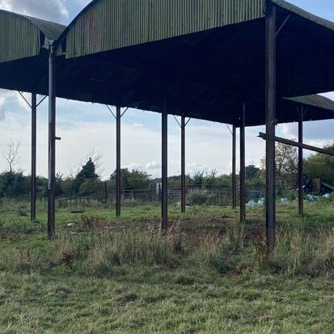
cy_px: 170
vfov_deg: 30.0
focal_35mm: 57
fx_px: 622
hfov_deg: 29.8
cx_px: 226
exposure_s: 1/2755
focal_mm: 4.25
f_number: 1.8
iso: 32
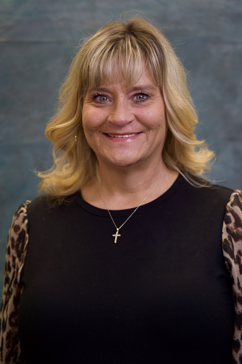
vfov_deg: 31.0
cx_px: 121
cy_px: 182
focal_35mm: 65
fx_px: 655
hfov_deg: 20.9
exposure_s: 1/60
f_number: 2.8
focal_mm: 65
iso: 160
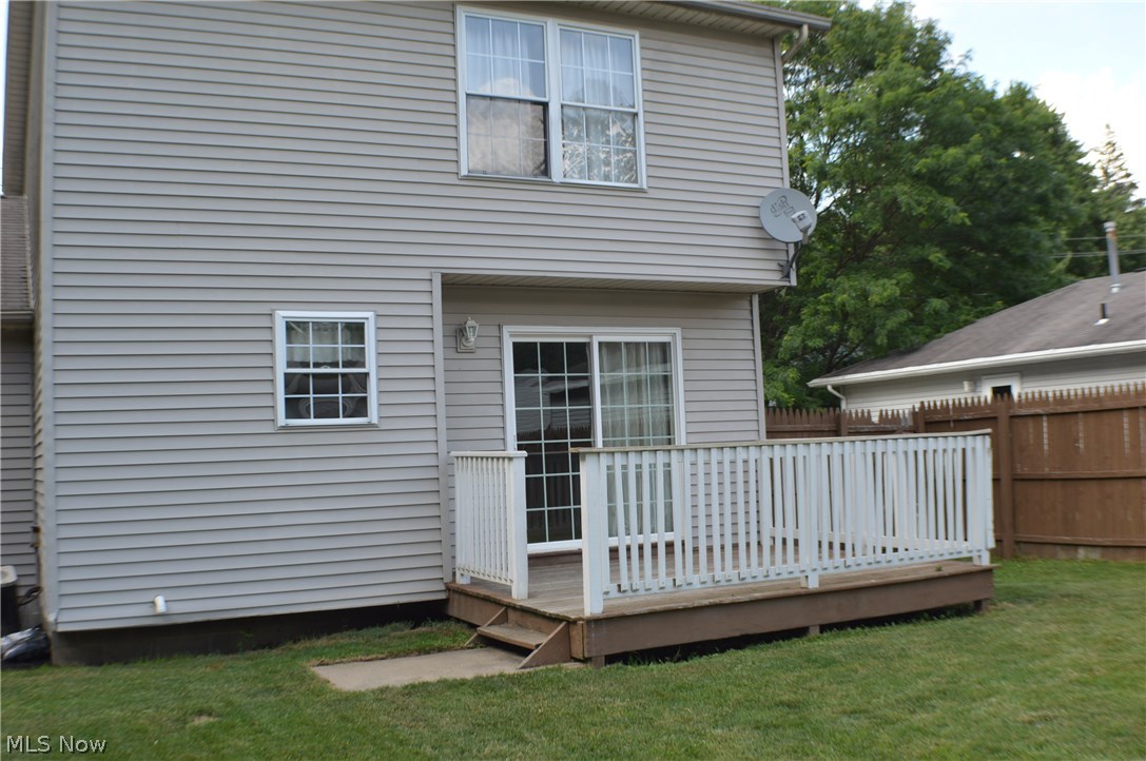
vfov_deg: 28.0
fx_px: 1526
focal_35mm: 48
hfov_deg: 41.2
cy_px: 380
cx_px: 573
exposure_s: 1/125
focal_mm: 32
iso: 125
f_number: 5.6
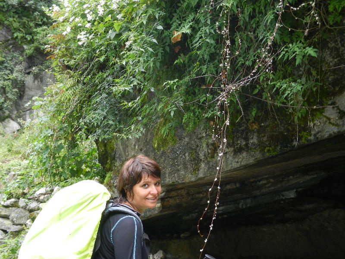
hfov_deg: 42.1
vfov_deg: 32.2
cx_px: 172
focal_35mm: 45
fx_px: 448
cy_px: 130
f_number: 4.2
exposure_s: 1/60
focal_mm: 8.2
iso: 160
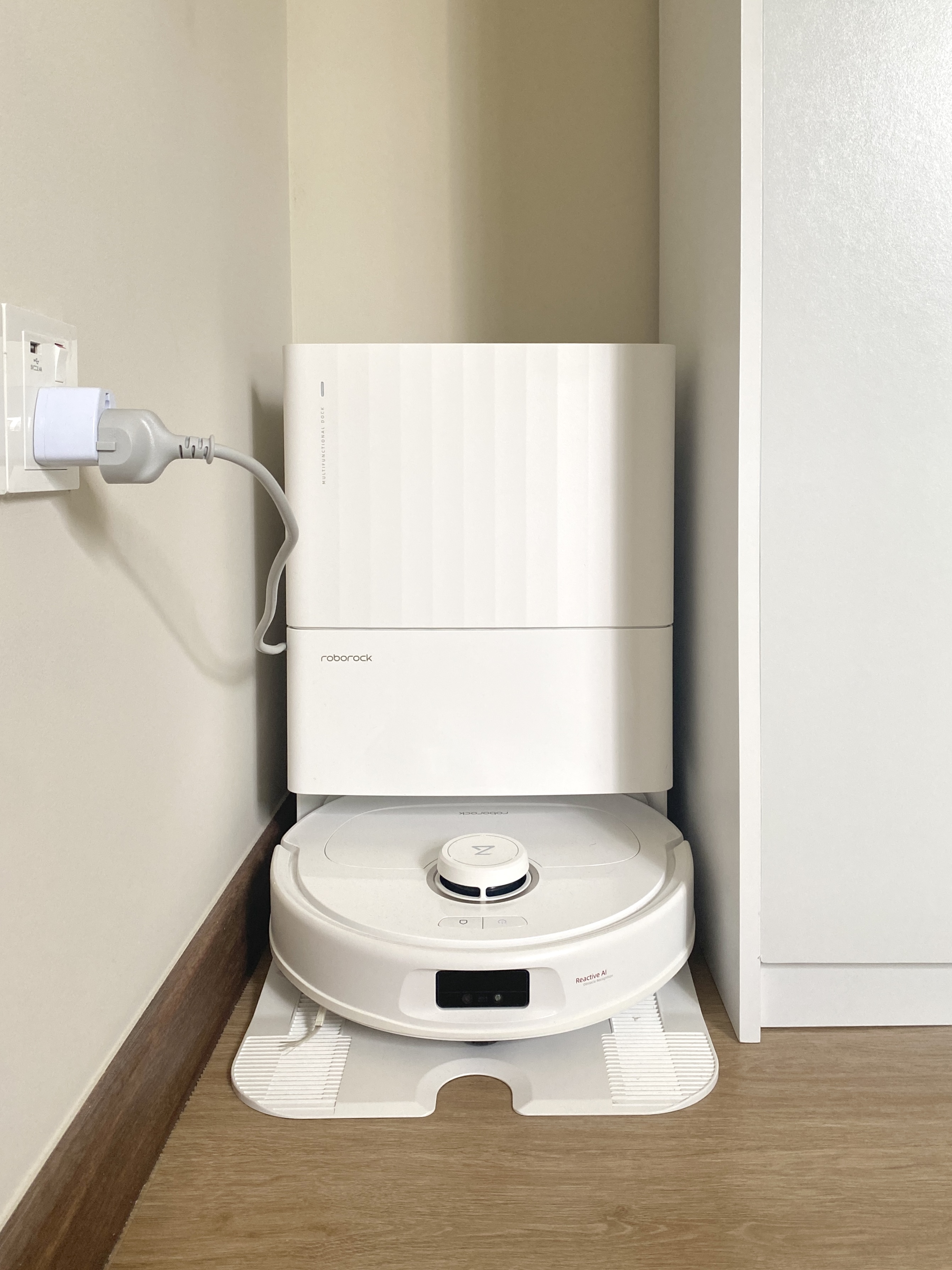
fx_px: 953
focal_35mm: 26
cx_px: 476
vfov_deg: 67.3
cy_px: 635
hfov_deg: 53.1
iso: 125
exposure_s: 1/116
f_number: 1.8
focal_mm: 4.25
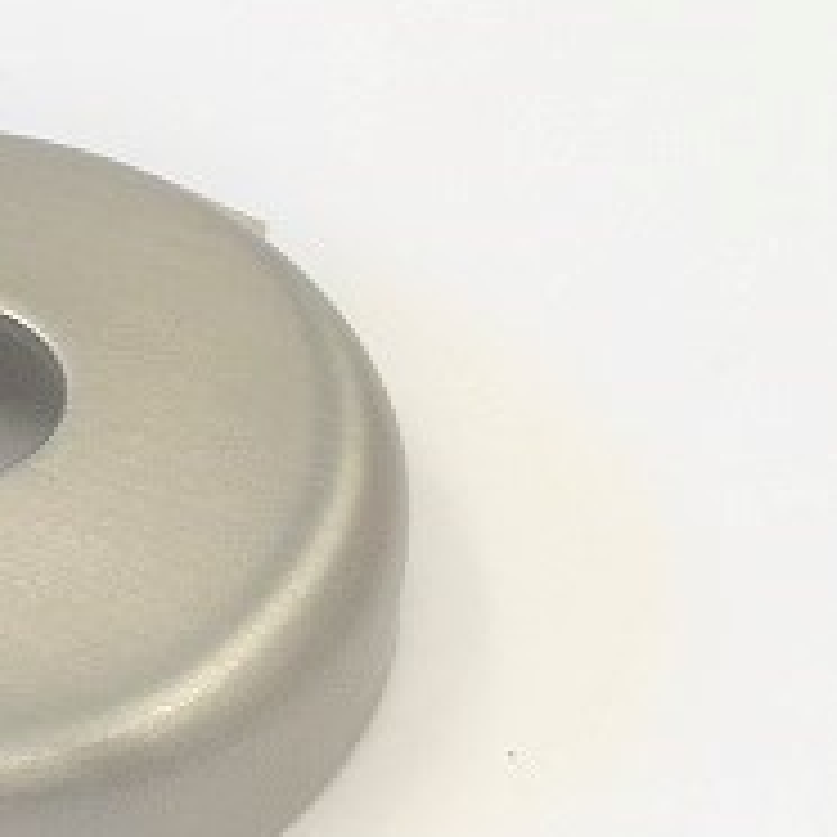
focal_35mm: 55
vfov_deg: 31.0
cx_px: -2
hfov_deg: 29.1
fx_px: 1505
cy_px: 479
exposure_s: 1/100
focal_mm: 4.15
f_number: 2.2
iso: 32
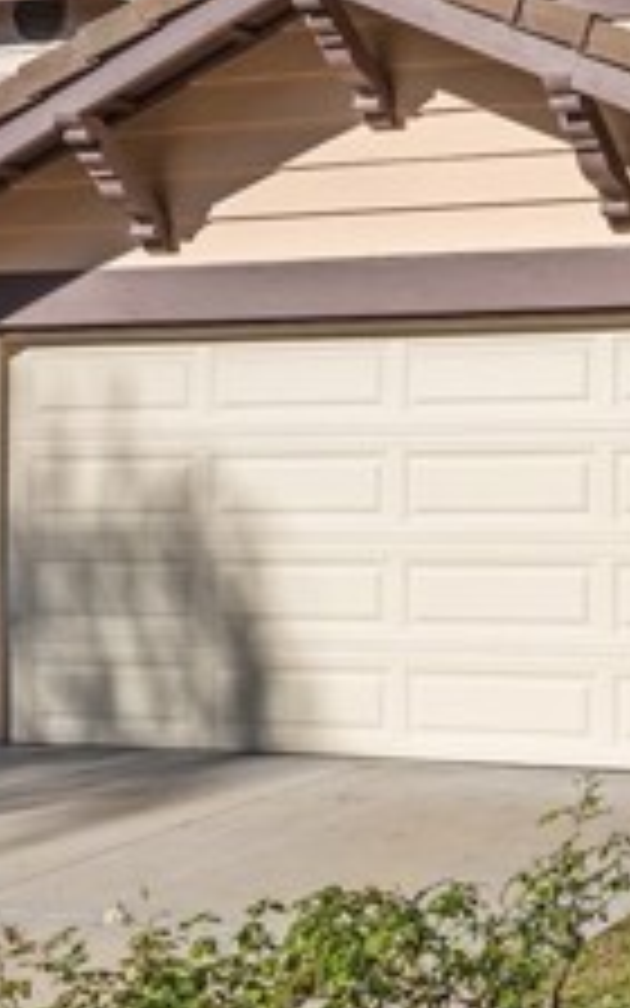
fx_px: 1716
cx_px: 1040
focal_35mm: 62
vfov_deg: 32.7
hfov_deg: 17.8
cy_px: 464
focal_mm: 21.5
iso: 125
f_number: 8
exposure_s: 1/640
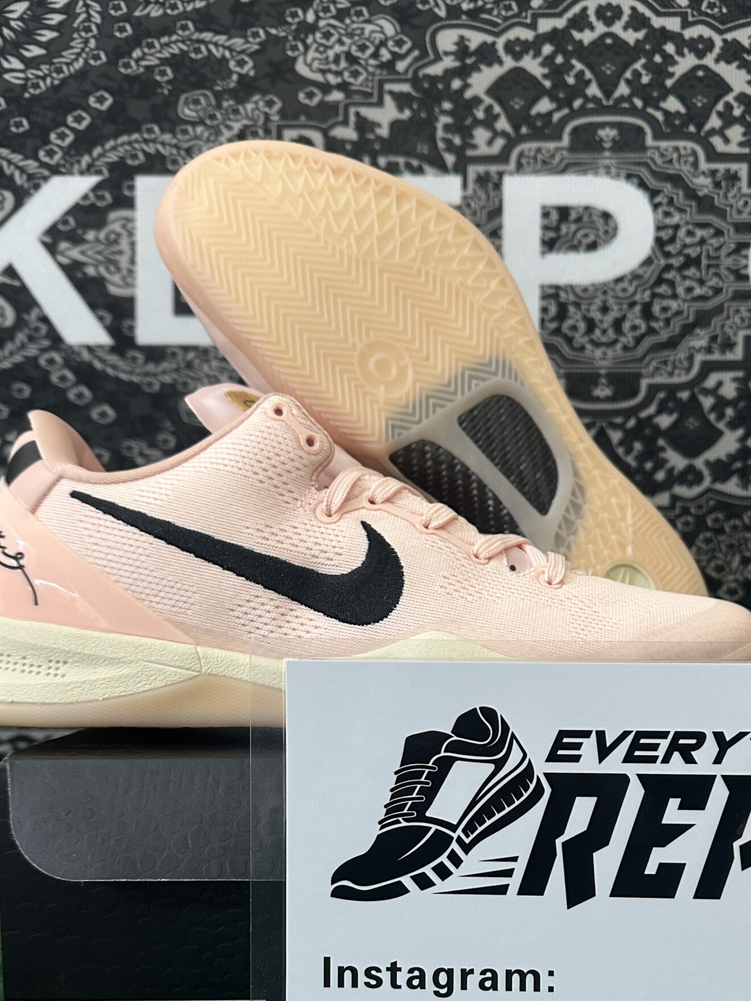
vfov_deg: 51.3
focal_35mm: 35
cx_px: 451
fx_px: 1012
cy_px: 692
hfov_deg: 40.5
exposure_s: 1/50
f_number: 1.78
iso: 400
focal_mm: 6.86
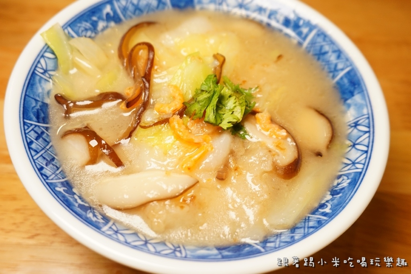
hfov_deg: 53.1
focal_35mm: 36
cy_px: 137
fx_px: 411
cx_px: 206
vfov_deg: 36.9
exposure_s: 1/60
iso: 500
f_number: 4.5
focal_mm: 24
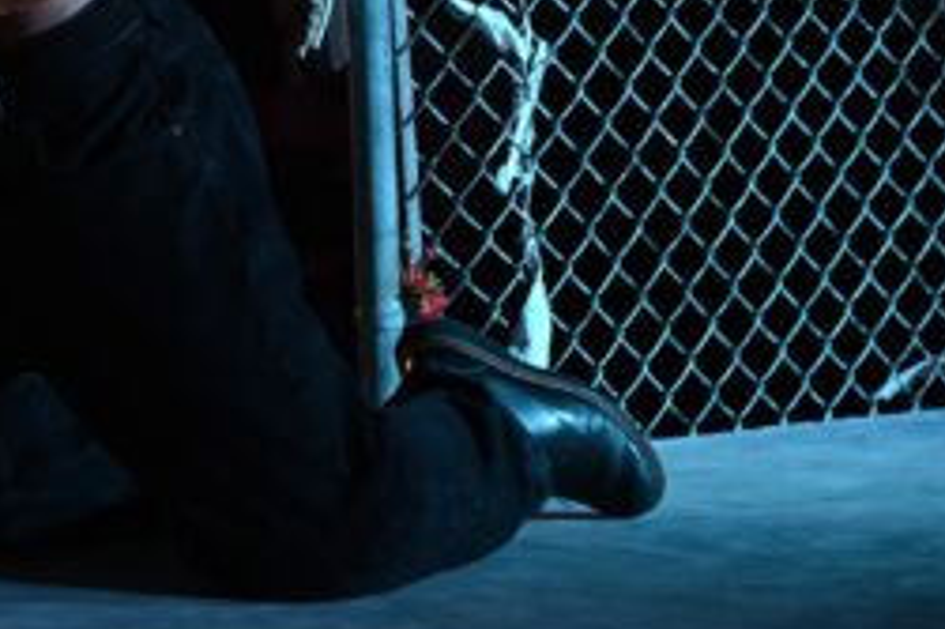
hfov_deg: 14.0
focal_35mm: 143
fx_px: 3751
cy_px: -96
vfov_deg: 9.5
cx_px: -132
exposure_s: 1/40
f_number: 4
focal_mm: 59
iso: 1250
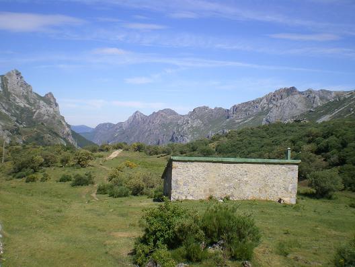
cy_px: 134
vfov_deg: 37.7
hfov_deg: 49.0
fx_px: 390
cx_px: 178
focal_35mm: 38
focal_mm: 6.3
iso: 64
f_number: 4.6
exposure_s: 1/400
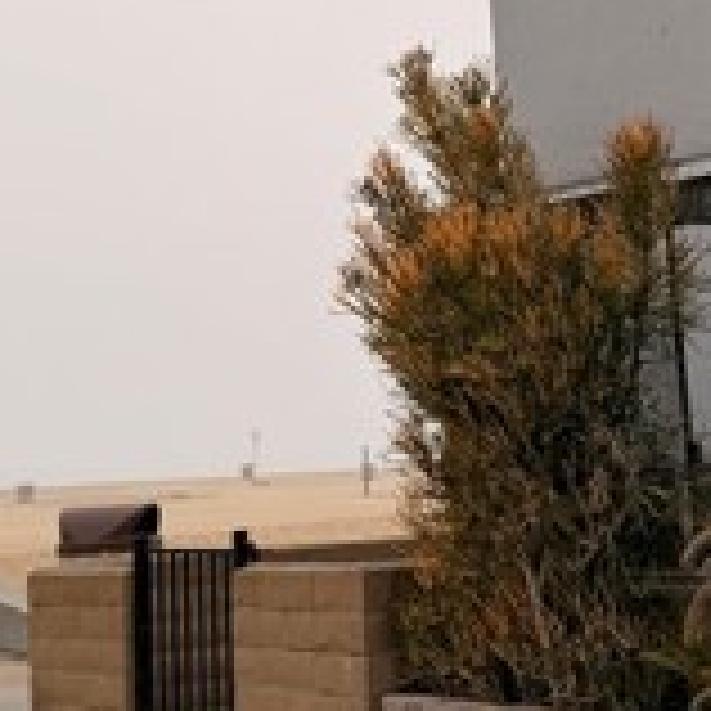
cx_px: 387
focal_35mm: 86
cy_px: -54
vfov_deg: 19.4
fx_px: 1998
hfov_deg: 20.2
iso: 80
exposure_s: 1/2611
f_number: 1.78
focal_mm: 6.76
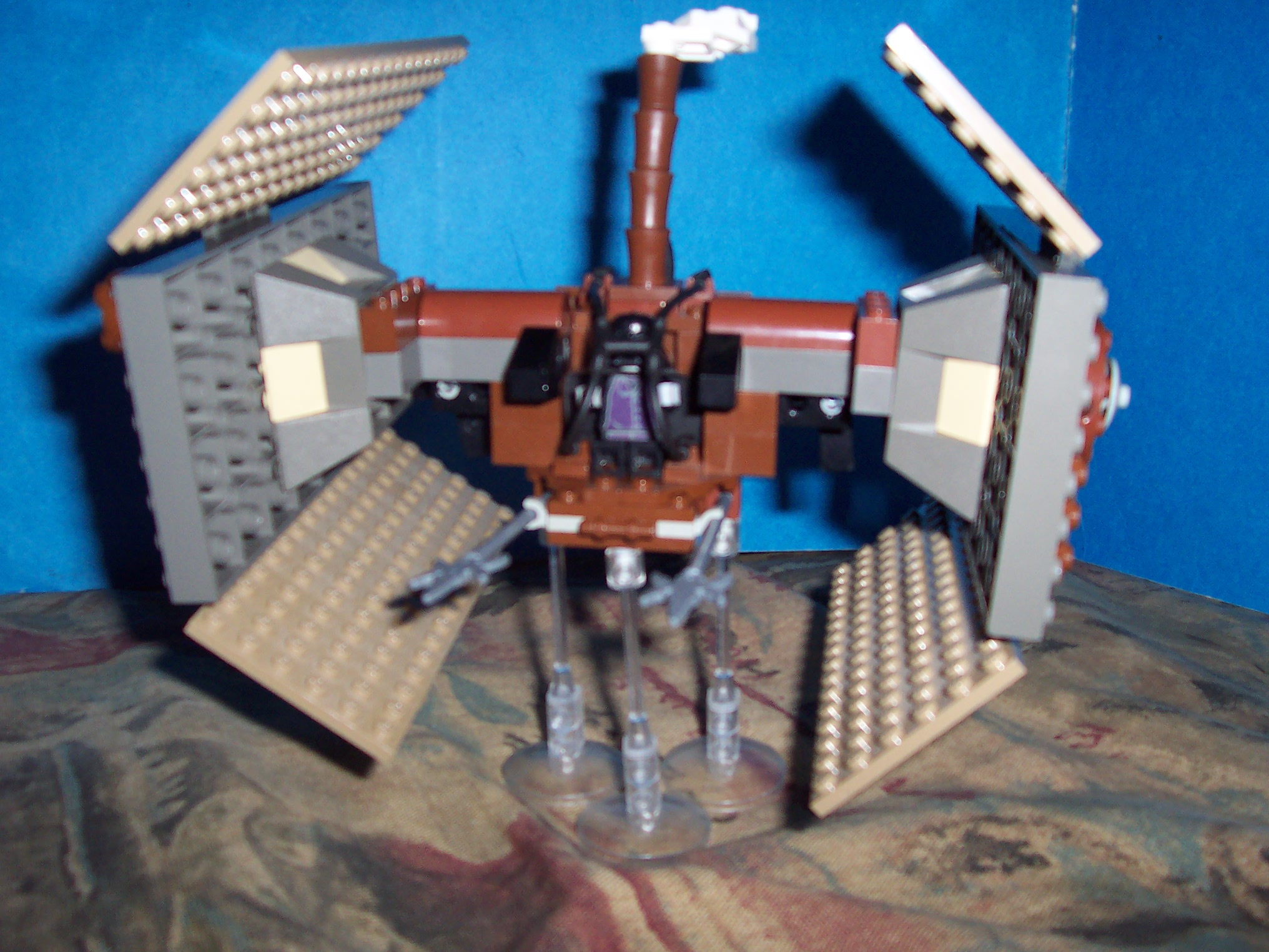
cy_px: 476
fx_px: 1356
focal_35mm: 37
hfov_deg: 50.1
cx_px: 634
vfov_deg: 38.7
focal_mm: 5.6
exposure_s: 1/60
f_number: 2.8
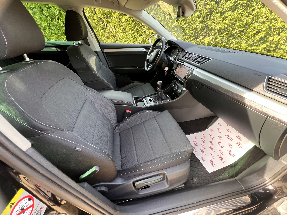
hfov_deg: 106.2
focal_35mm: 13
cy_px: 108
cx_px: 144
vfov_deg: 89.9
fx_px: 108
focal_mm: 1.57
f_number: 1.8
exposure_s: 1/99
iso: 200
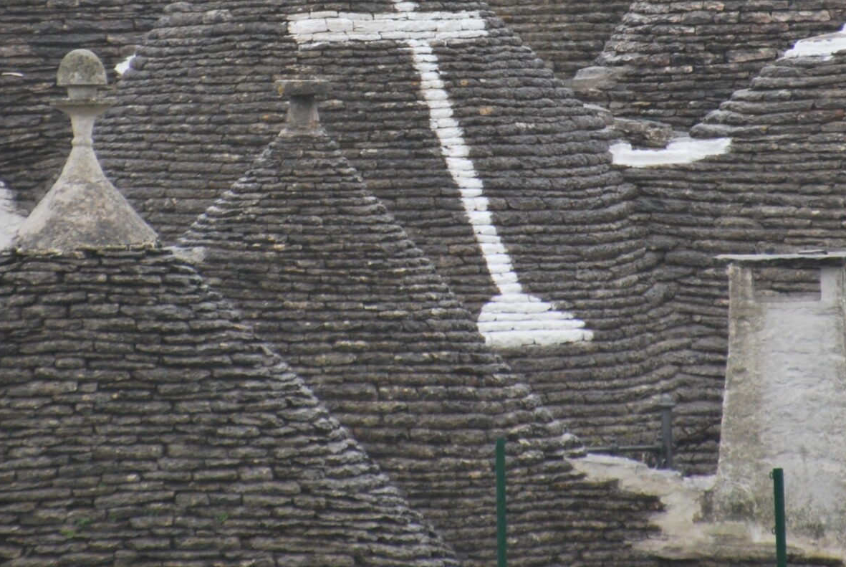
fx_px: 20661
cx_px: 394
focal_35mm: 878
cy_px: 6
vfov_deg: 1.6
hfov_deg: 2.3
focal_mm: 270
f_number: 6.3
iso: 400
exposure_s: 1/500
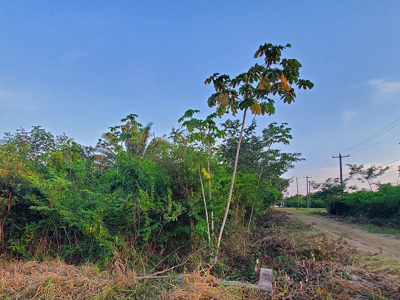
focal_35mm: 19
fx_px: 220
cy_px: 202
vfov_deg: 66.6
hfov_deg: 83.1
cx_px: 151
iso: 50
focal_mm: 1.8
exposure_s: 1/60
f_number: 2.2
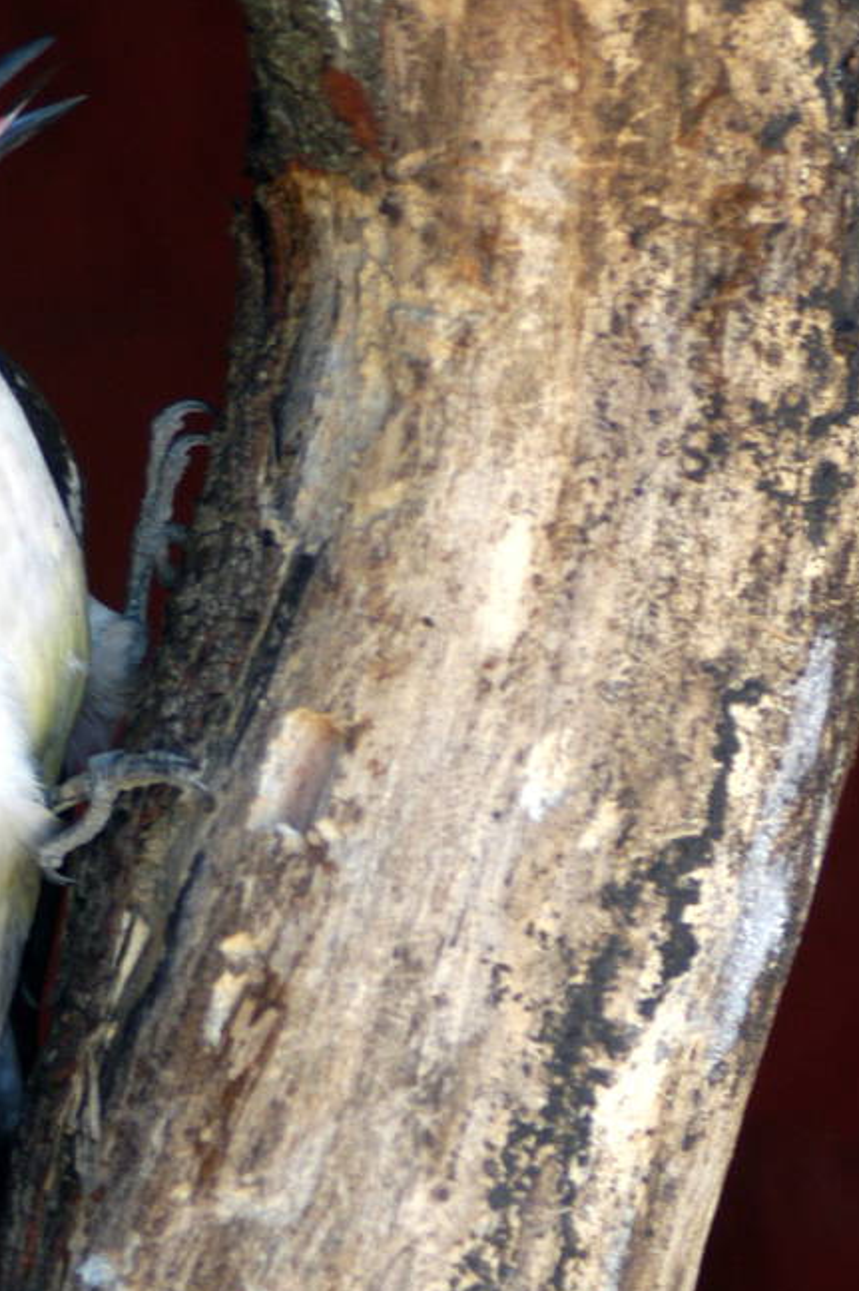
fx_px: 16605
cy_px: 871
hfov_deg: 3.0
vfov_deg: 4.5
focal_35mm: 463
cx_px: -108
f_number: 2.8
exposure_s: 1/320
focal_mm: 125
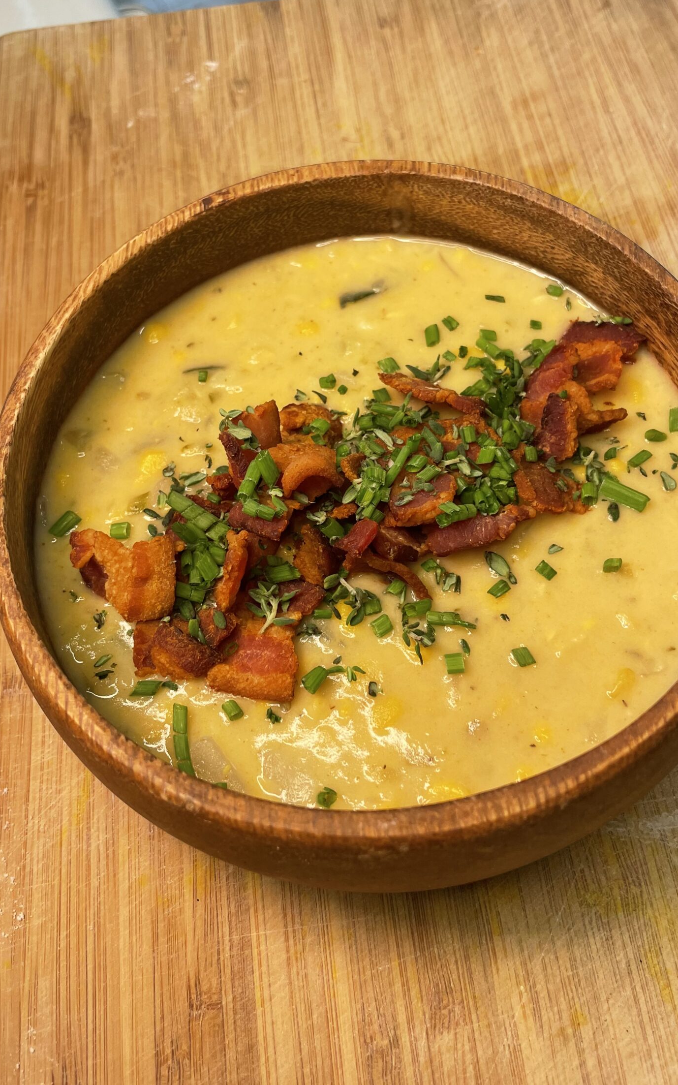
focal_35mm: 32
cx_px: 355
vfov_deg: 59.4
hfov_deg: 39.4
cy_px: 471
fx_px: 946
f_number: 1.6
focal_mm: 4.2
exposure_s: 1/60
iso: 80
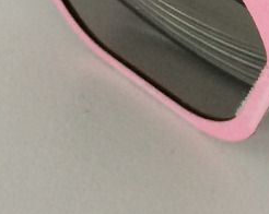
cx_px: 477
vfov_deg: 9.2
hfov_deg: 10.9
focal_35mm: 166
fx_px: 1319
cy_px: -5
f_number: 2.2
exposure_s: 1/33
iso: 125
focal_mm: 4.15
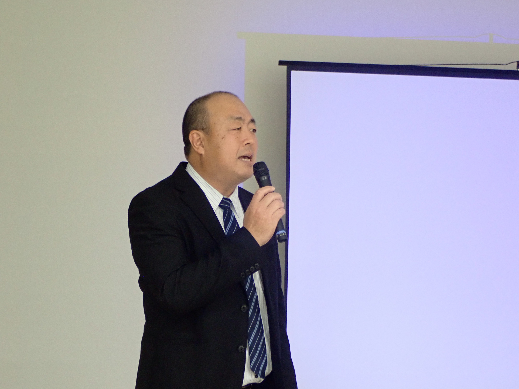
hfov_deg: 26.3
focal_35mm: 74
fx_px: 1109
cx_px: 260
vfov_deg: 19.9
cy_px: 194
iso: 800
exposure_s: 1/30
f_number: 4.2
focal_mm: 13.47
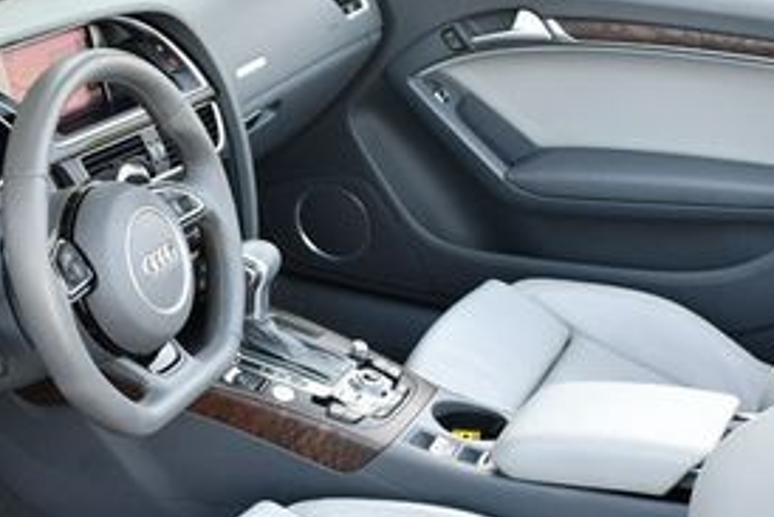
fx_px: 1807
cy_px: 446
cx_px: 407
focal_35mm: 84
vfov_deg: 16.1
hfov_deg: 24.2
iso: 500
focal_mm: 18
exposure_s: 1/250
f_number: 3.5
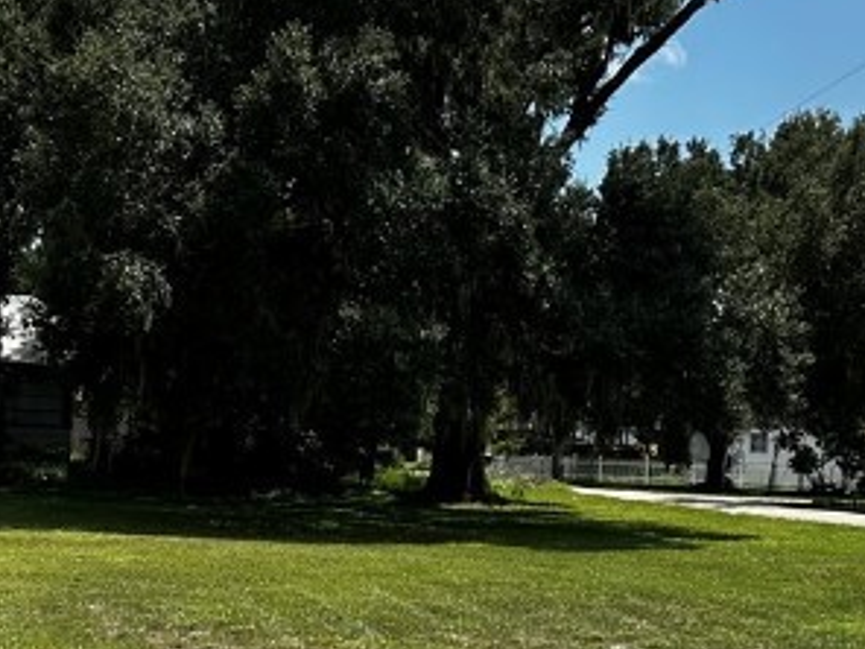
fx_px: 2074
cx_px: 351
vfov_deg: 17.6
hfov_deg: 23.5
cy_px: 523
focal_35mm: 83
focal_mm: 6.86
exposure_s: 1/4184
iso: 80
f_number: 1.78
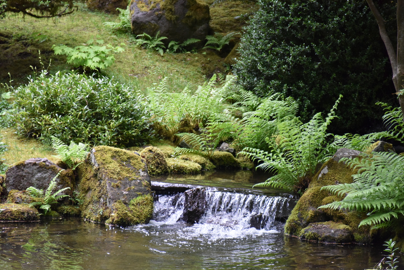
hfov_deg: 6.9
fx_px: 3367
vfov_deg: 4.6
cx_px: 202
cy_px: 135
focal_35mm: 300
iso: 6400
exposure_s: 1/640
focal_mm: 300
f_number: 5.6
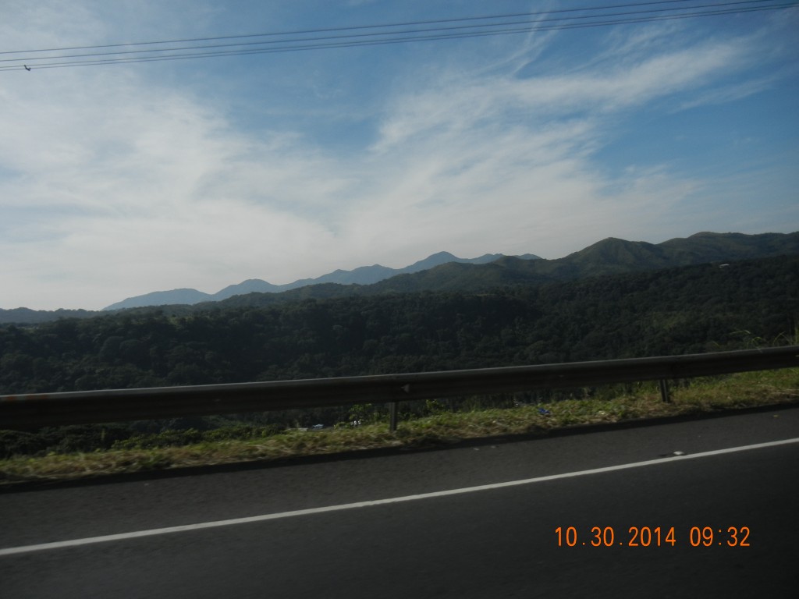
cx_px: 400
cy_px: 300
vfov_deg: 46.8
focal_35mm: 30
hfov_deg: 60.0
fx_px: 692
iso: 160
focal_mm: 5.4
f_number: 7
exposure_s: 1/816
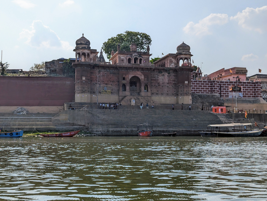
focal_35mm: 48
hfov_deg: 39.6
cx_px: 134
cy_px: 100
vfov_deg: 30.3
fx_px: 371
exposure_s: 1/5076
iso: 46
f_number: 1.85
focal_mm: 6.81
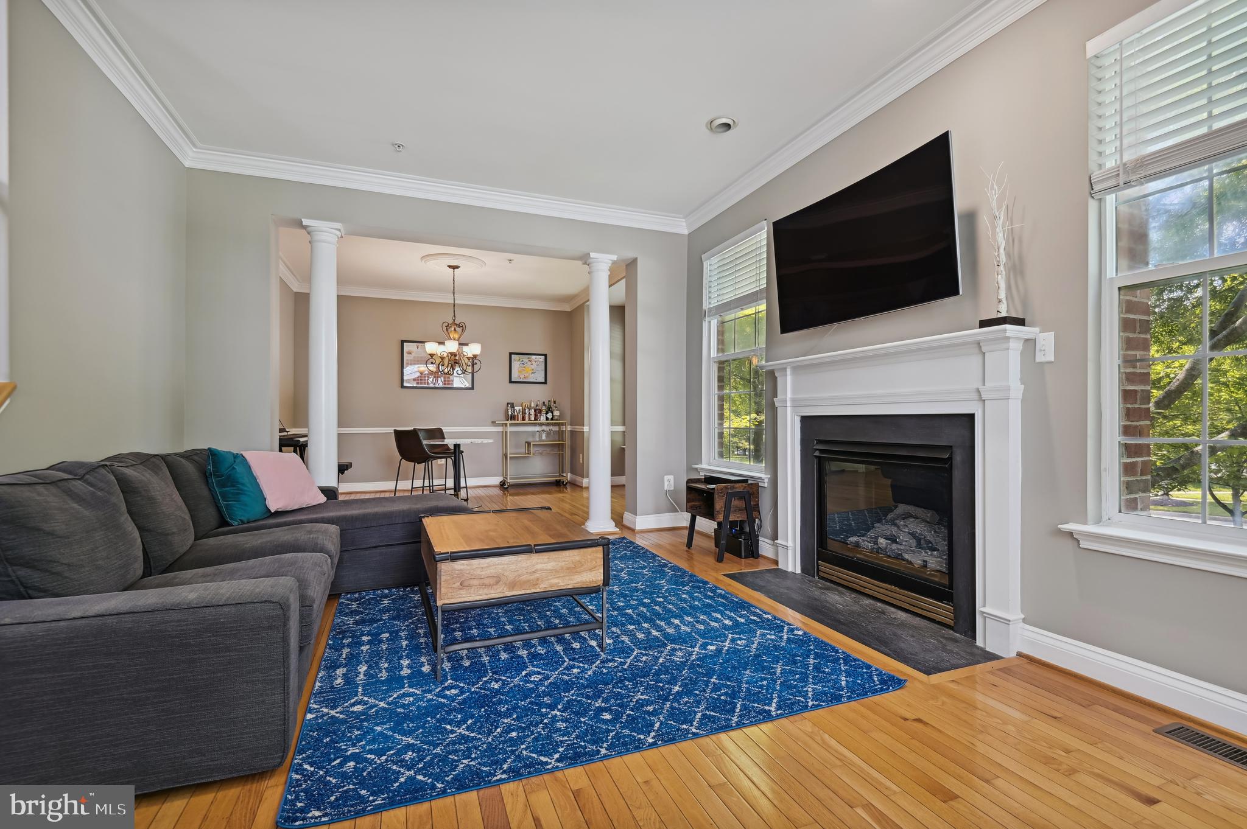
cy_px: 414
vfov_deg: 73.7
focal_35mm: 16
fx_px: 554
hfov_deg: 96.8
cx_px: 624
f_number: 8
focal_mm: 16
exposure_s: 1/5
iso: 160
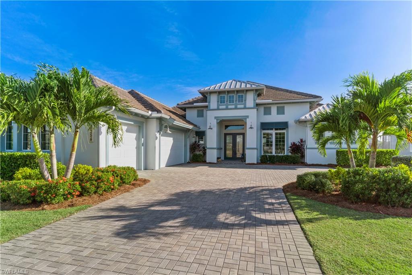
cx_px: 206
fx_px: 206
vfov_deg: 67.3
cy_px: 138
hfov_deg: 90.0
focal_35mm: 18
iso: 100
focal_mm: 18
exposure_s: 1/250
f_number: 9
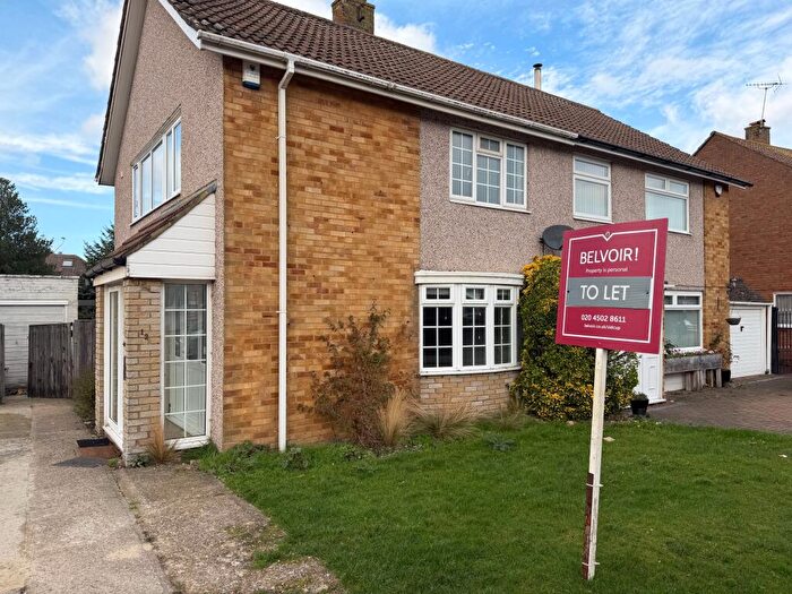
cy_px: 297
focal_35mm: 24
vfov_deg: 56.8
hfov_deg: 71.6
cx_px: 396
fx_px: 549
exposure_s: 1/1689
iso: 80
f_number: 1.78
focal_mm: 6.76
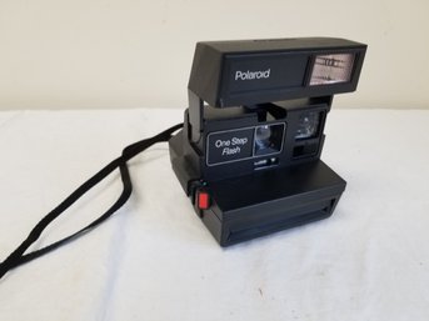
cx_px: 214
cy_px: 160
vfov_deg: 53.0
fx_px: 322
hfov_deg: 67.3
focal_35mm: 26
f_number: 1.7
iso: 100
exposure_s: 1/60
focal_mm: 4.25
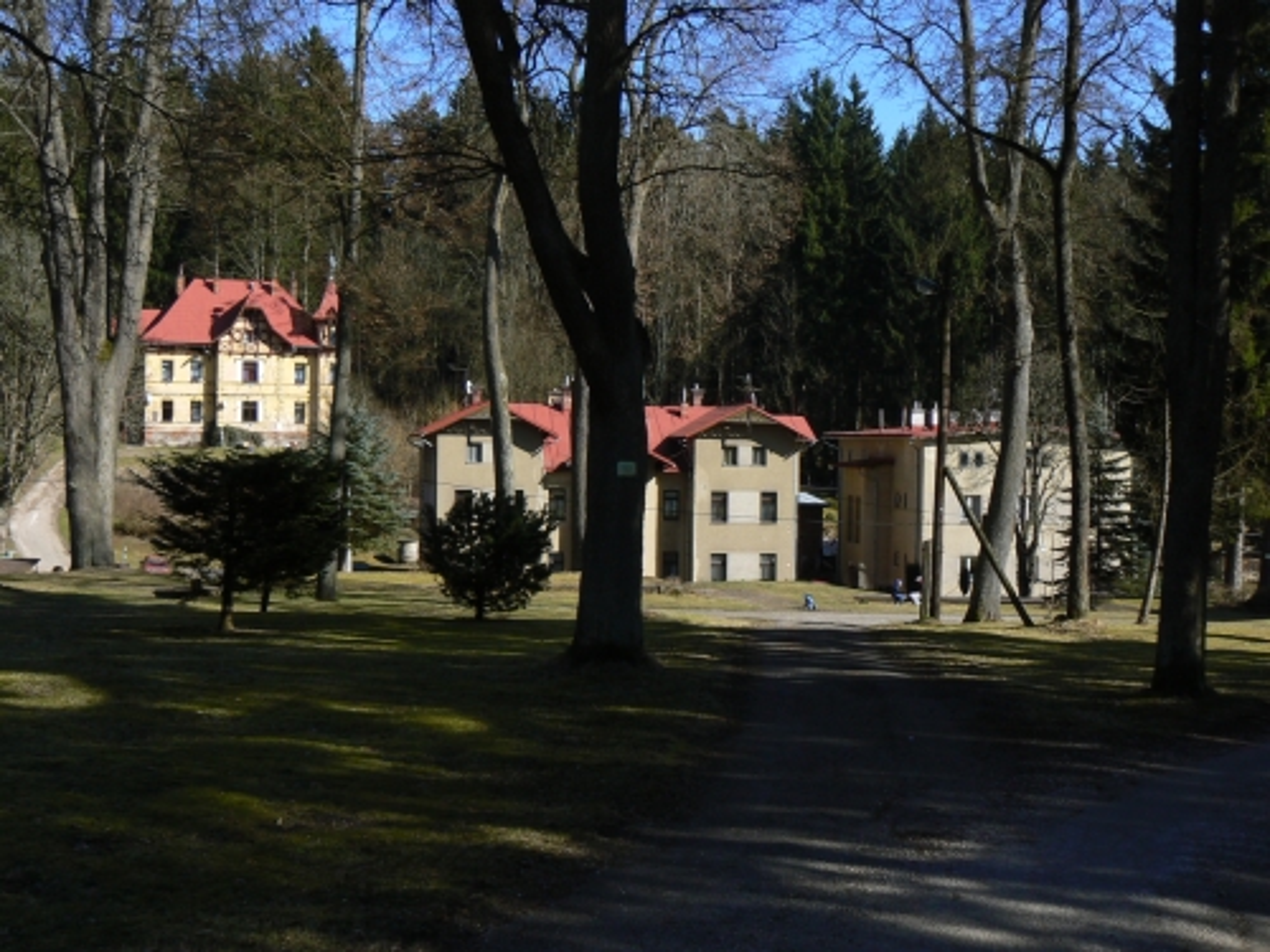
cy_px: 476
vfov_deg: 31.5
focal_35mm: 46
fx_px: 1688
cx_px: 635
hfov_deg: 41.2
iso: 80
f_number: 5.6
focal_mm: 7.7
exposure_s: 1/400
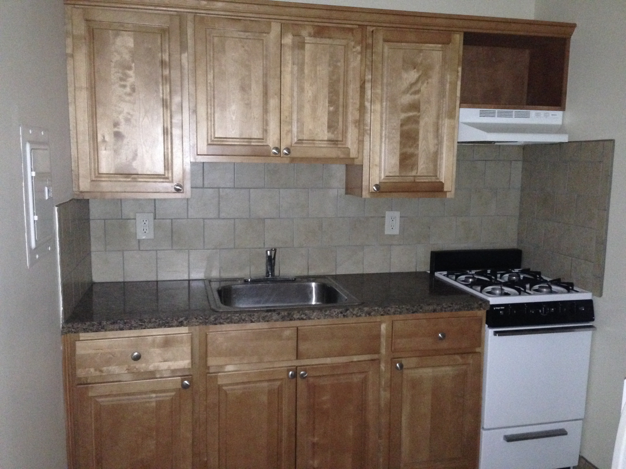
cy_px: 234
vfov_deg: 42.9
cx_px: 313
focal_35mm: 33
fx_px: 597
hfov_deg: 55.4
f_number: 2.4
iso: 500
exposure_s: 1/16
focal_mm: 4.12
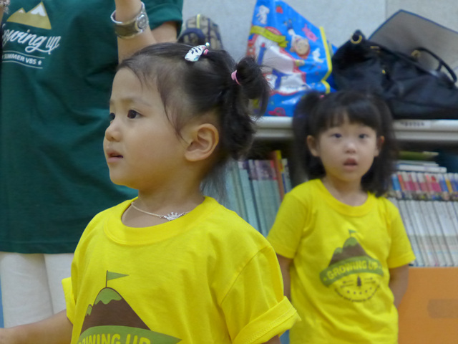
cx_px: 229
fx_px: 1191
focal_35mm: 90
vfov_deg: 16.4
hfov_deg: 21.8
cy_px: 172
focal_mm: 17.7
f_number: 2.3
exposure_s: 1/400
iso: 1600
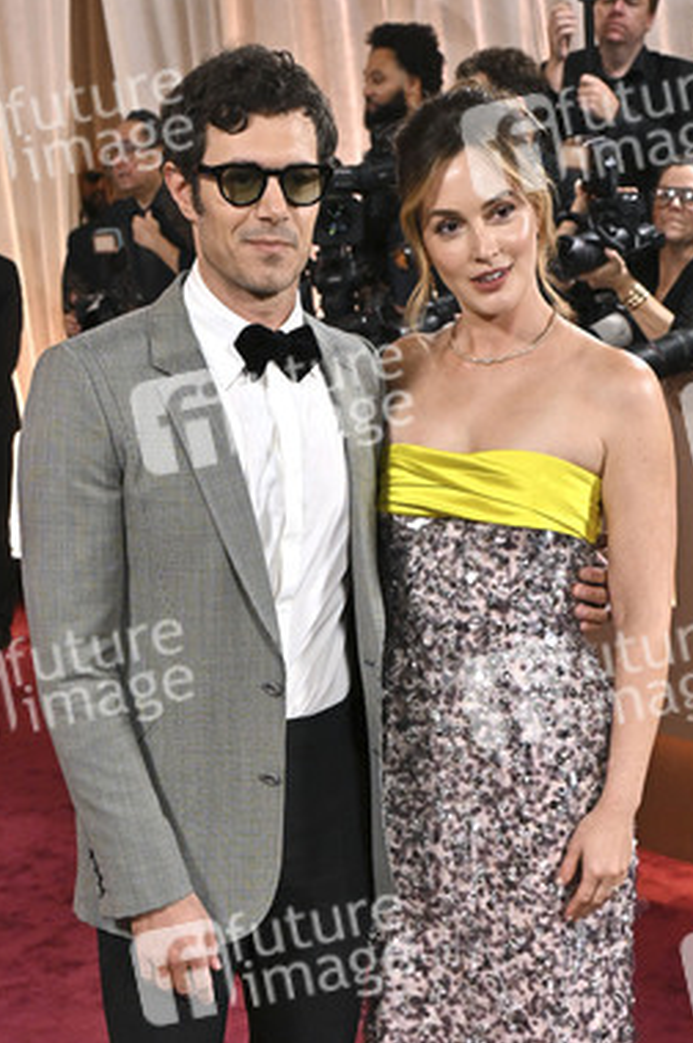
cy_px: 548
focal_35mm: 38
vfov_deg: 50.7
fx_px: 1099
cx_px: 352
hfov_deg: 35.0
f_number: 5.6
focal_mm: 36
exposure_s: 1/320
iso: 2500
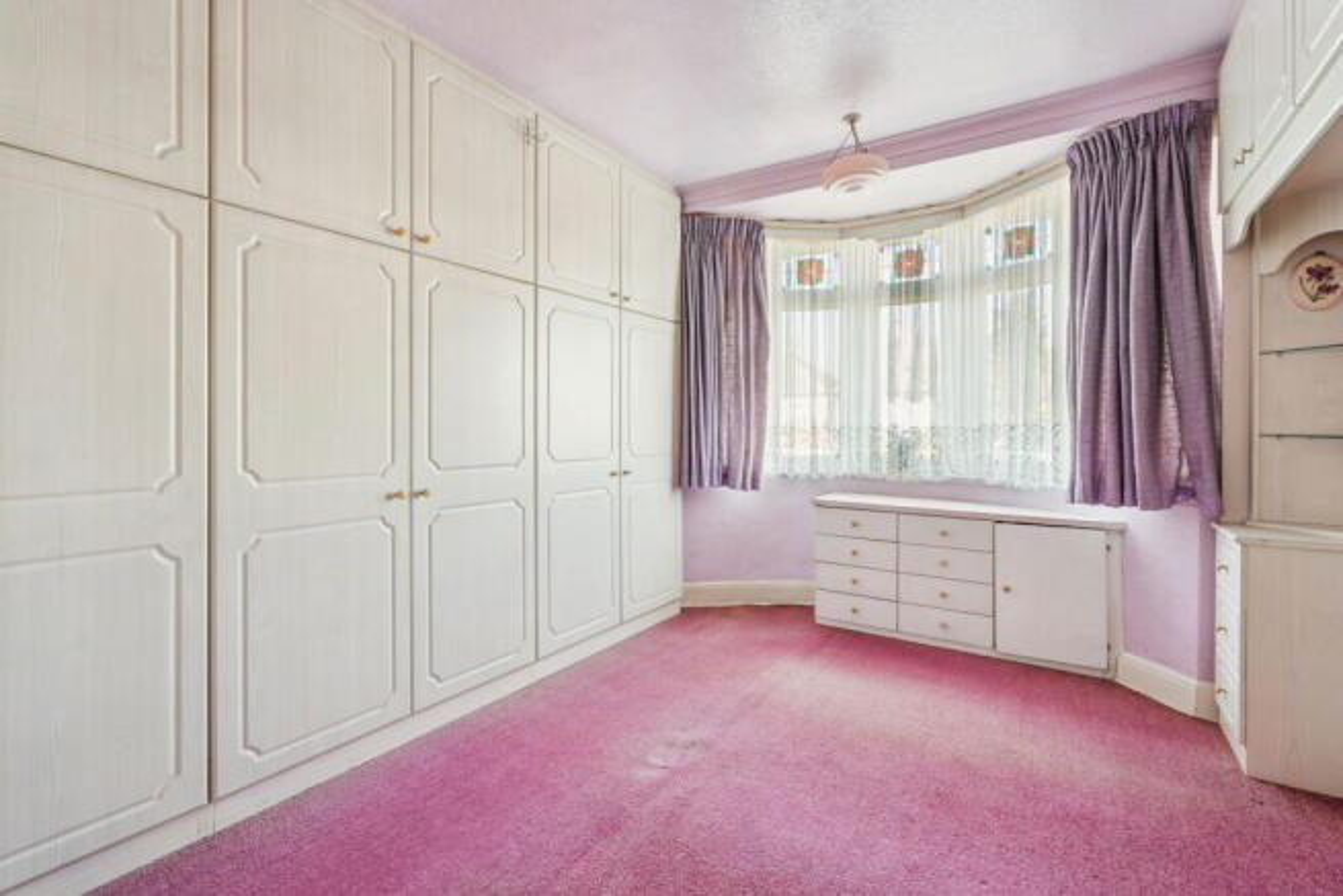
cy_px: 448
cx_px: 672
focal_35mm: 16
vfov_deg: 73.8
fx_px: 597
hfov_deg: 96.7
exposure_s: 1/6
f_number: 5.6
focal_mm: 16
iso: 320
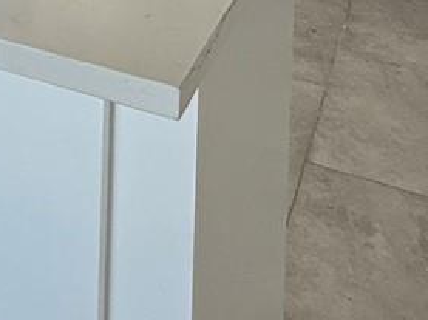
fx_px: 1000
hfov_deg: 23.0
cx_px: -17
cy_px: -410
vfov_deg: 13.8
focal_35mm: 81
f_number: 2.2
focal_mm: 2.22
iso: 125
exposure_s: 1/120
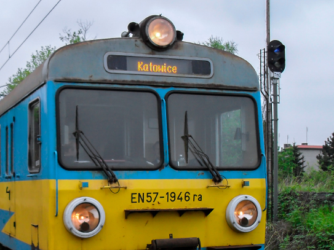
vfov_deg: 23.1
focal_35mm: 63
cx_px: 122
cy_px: 180
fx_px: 608
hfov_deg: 30.6
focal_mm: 6.3
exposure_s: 1/45
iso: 80
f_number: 2.8
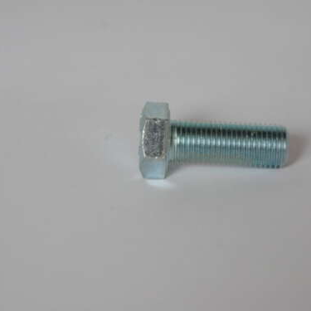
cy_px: 152
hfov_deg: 10.7
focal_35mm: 163
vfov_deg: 10.7
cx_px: 220
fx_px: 1657
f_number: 8
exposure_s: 1/60
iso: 800
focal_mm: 80
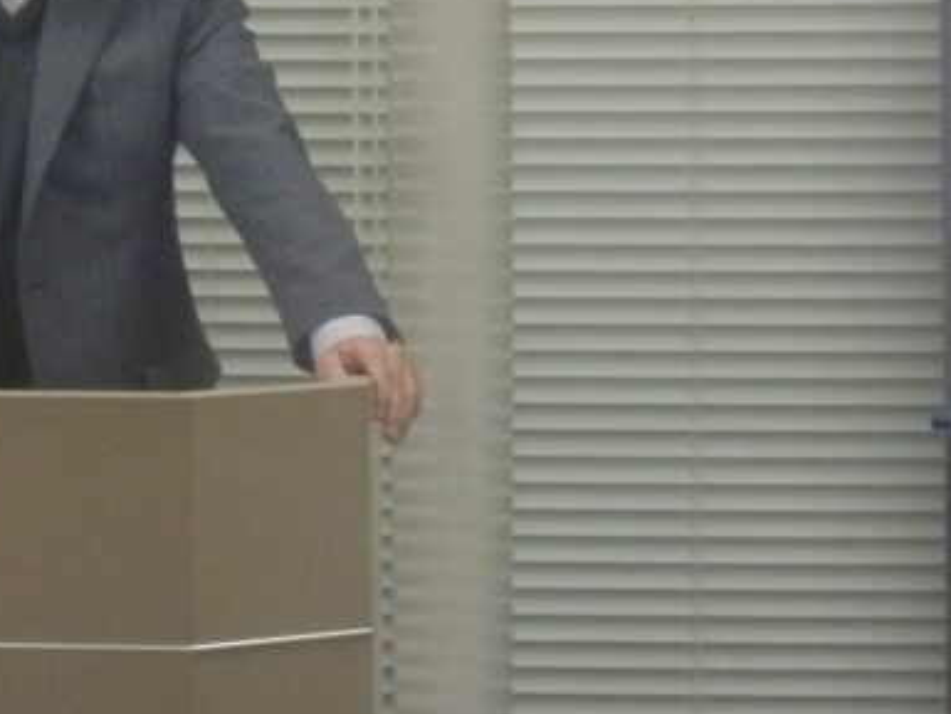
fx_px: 5551
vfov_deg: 7.3
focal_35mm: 202
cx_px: -274
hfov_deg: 9.6
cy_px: -96
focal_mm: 13.6
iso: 400
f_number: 4.7
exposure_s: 1/30
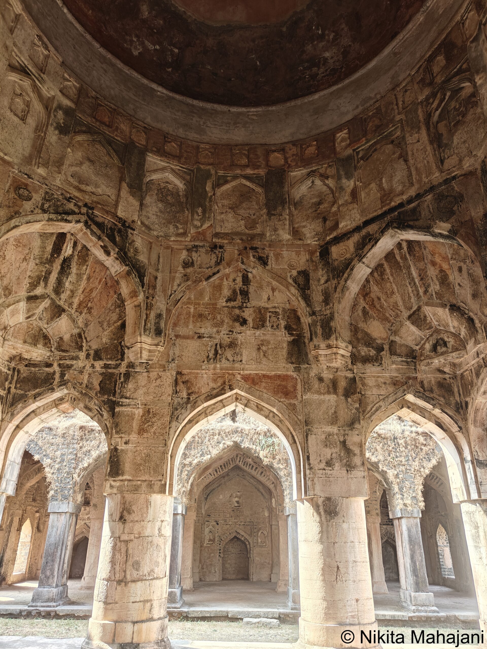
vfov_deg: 71.6
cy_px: 324
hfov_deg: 56.8
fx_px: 450
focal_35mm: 24
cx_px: 244
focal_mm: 5.59
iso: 50
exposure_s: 1/184
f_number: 1.8
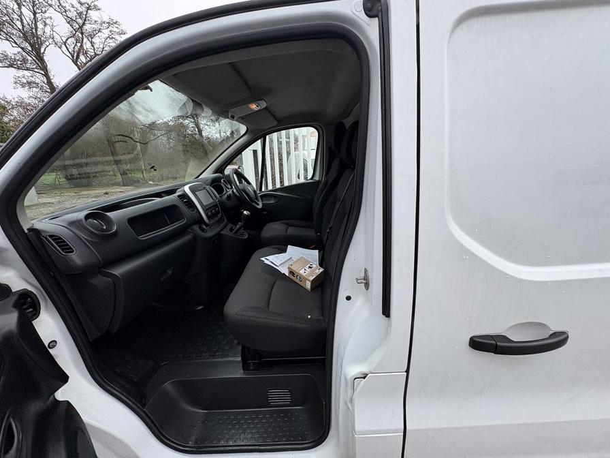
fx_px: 247
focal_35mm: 14
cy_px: 229
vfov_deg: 85.7
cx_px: 305
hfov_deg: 102.1
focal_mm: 2.22
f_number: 2.2
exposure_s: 1/253
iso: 50
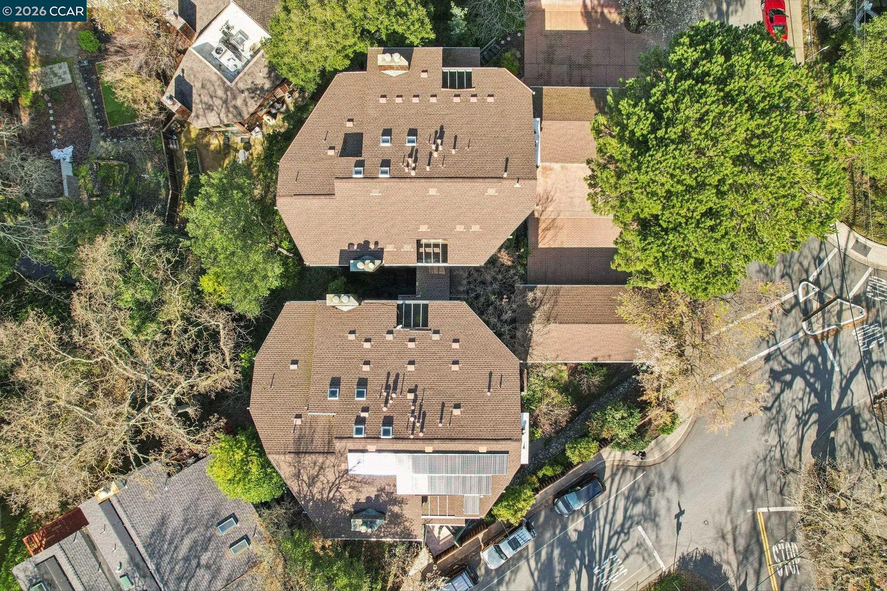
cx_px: 444
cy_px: 296
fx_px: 542
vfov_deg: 57.2
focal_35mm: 22
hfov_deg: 78.6
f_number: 2.8
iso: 120
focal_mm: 8.4
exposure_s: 1/80
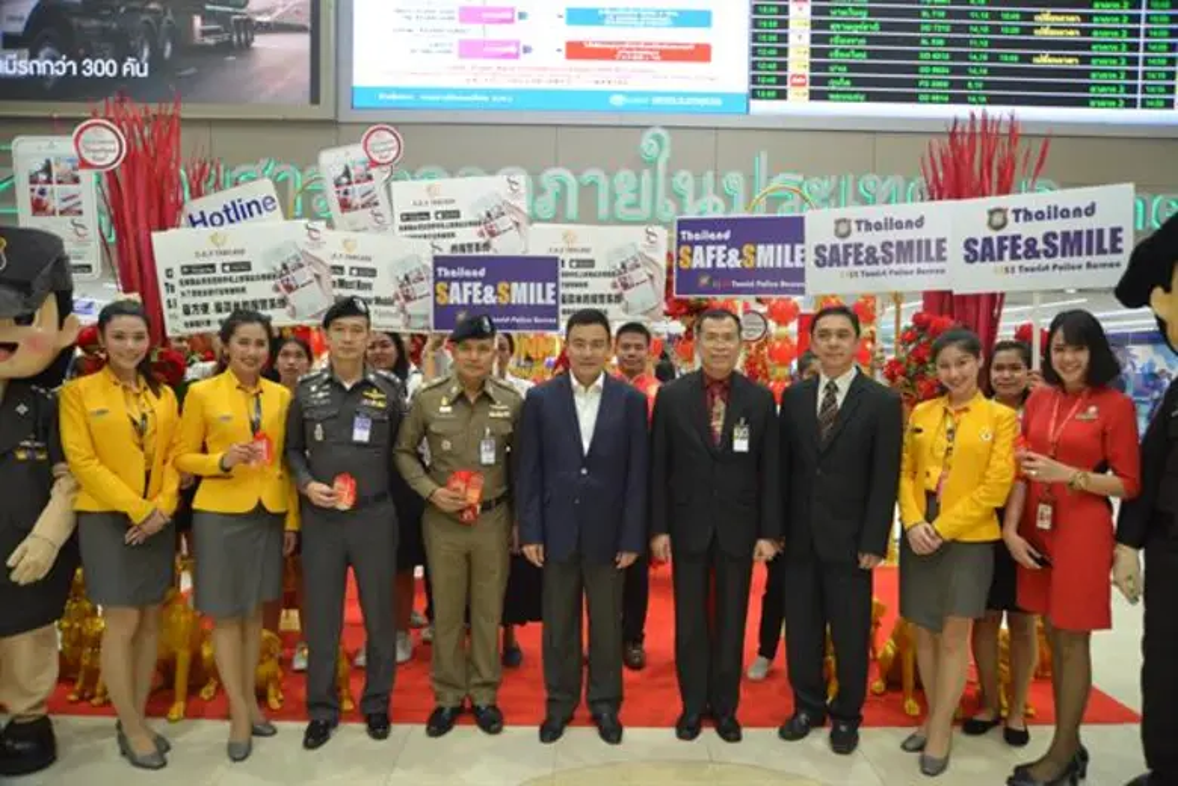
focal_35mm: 24
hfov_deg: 73.7
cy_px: 393
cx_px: 589
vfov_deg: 53.1
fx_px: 785
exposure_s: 1/60
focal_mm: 24
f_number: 4.8
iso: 1600
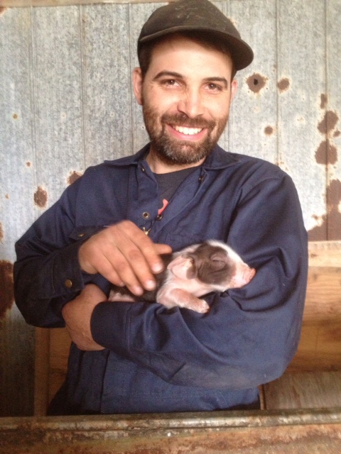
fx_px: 460
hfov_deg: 40.7
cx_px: 170
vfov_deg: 52.6
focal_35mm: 35
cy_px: 227
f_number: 2.4
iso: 400
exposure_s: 1/17
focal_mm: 4.28
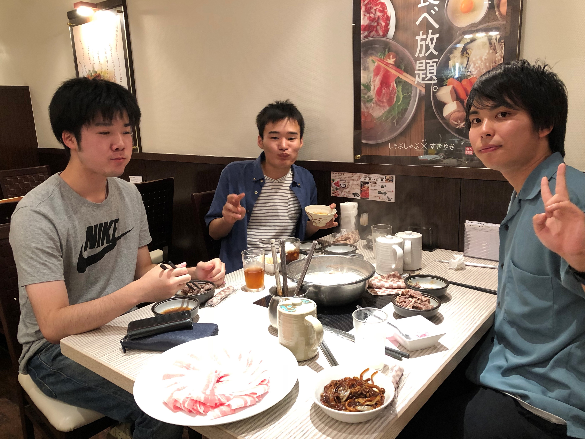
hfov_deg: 63.4
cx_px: 292
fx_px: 473
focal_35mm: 28
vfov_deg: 49.7
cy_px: 220
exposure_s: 1/50
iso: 200
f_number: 1.8
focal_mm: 3.99
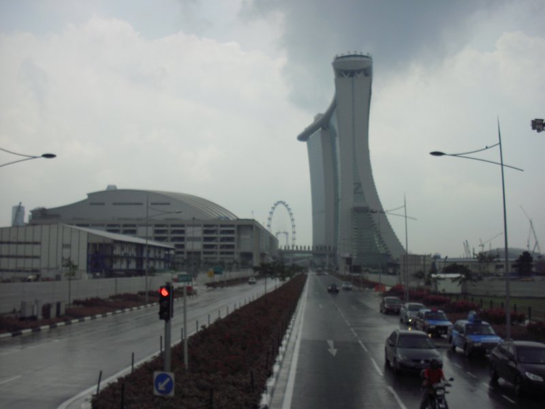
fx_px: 598
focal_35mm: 38
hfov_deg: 49.0
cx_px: 272
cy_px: 204
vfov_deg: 37.7
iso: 100
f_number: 8
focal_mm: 6.2
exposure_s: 1/320
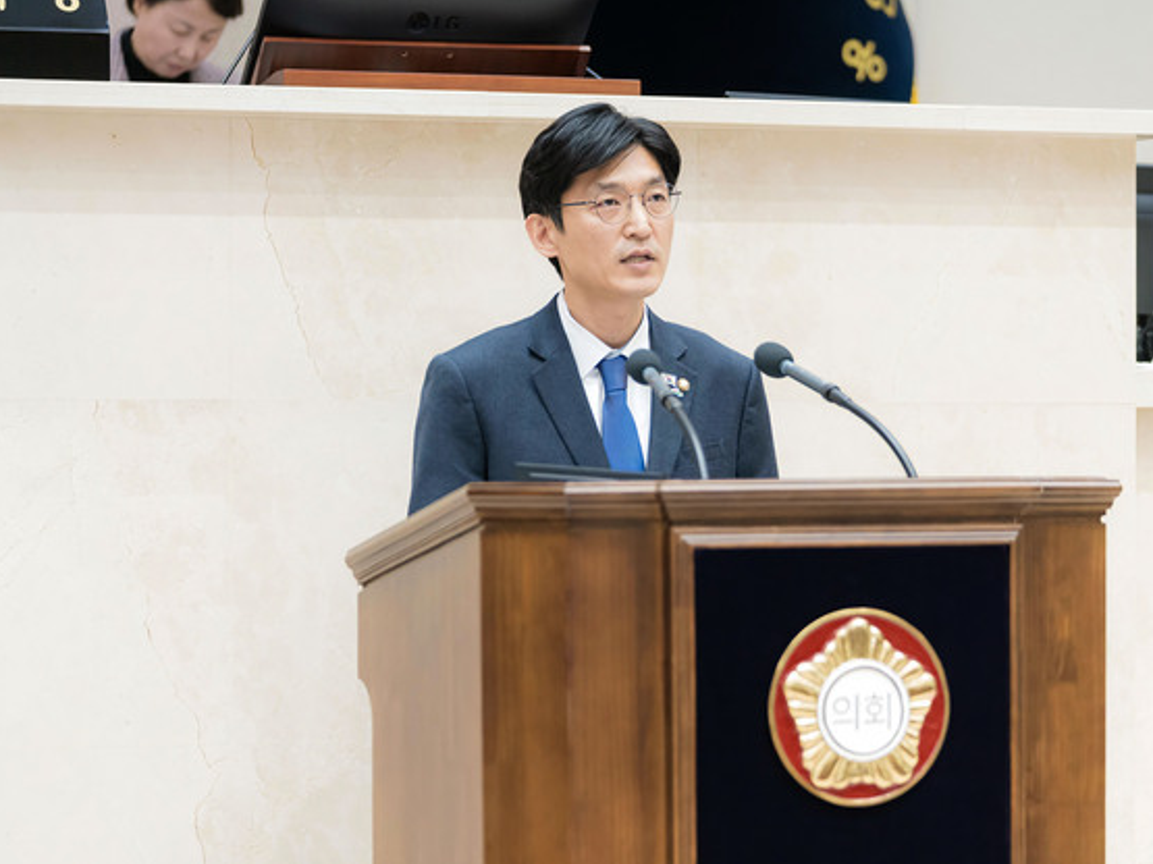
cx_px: 642
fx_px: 4929
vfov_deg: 10.0
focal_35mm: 148
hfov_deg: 13.3
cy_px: 433
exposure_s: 1/250
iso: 4000
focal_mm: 136
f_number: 2.8
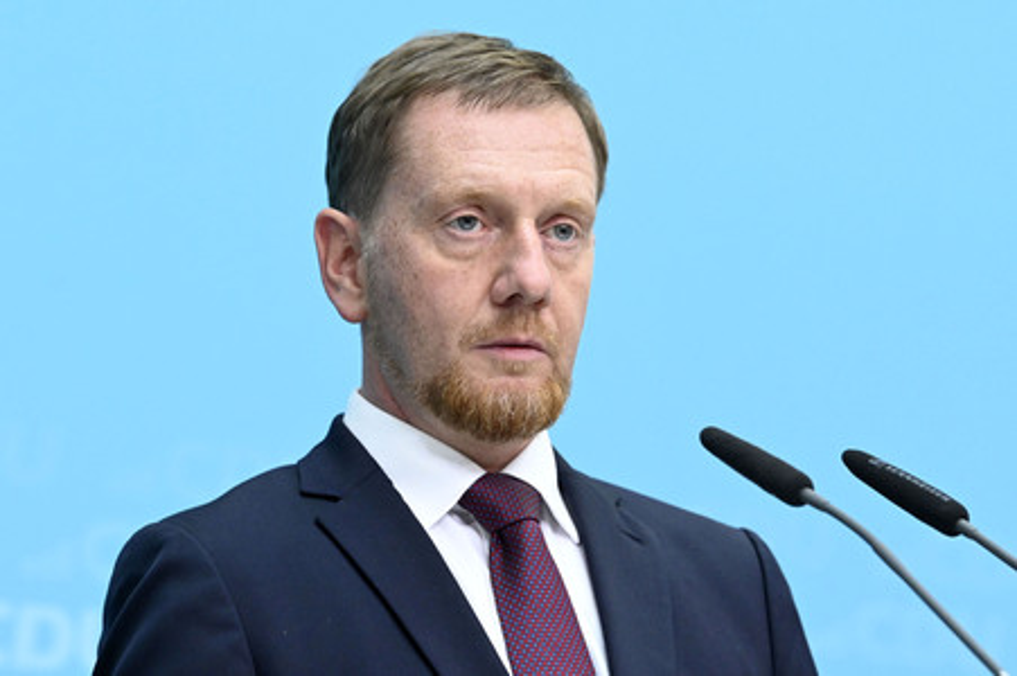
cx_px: 508
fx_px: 4799
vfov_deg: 8.1
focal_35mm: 170
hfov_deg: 12.1
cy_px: 338
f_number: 5.6
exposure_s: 1/500
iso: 5000
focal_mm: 170
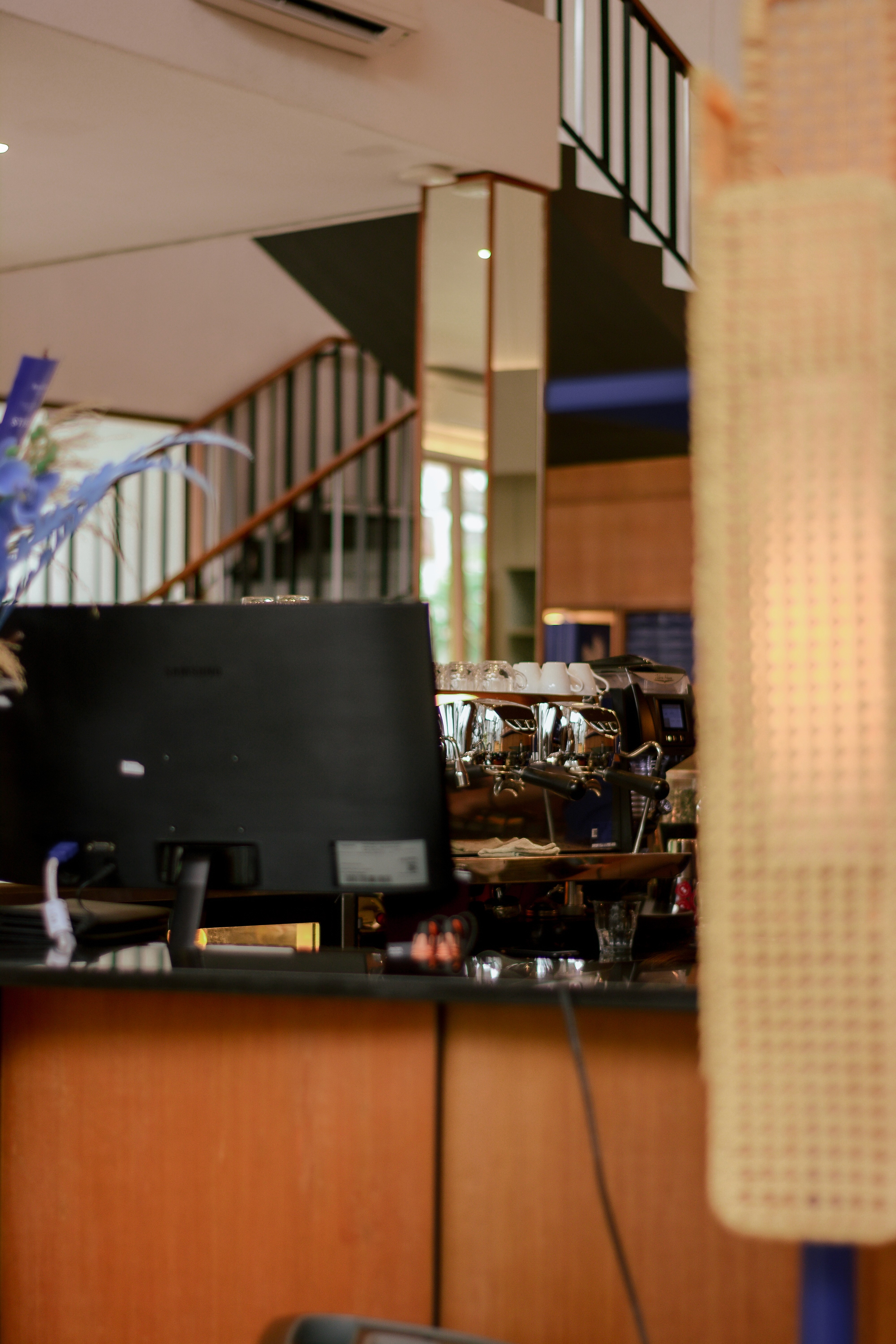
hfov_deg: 18.2
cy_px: 672
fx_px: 2800
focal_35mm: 75
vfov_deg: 27.0
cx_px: 448
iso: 200
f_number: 1.8
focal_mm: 50
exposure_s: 1/100
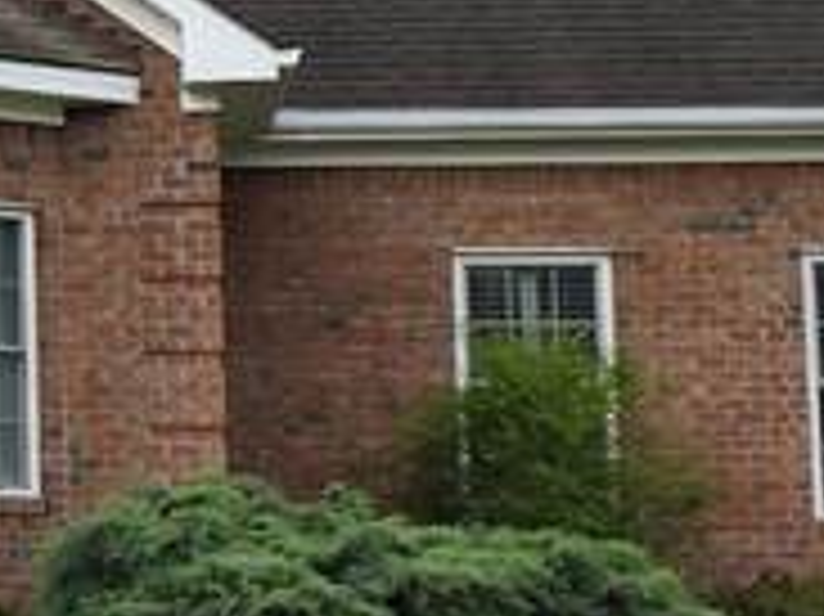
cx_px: -617
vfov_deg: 9.1
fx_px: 3830
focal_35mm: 161
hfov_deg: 11.5
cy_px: -18
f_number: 1.7
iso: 80
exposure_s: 1/1325
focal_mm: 6.3
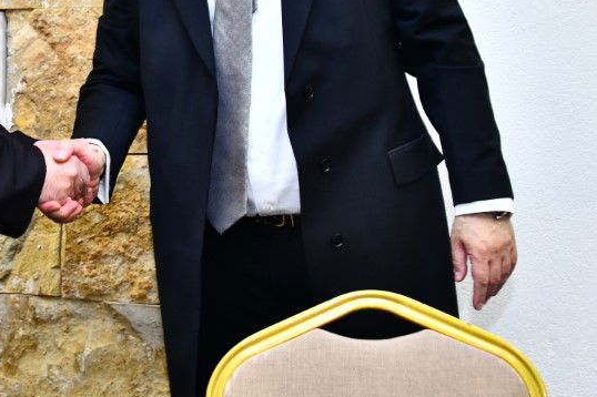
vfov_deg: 17.7
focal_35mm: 75
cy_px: -13
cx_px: 163
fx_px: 1243
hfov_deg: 26.7
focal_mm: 35
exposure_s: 1/100
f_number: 5.6
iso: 1250
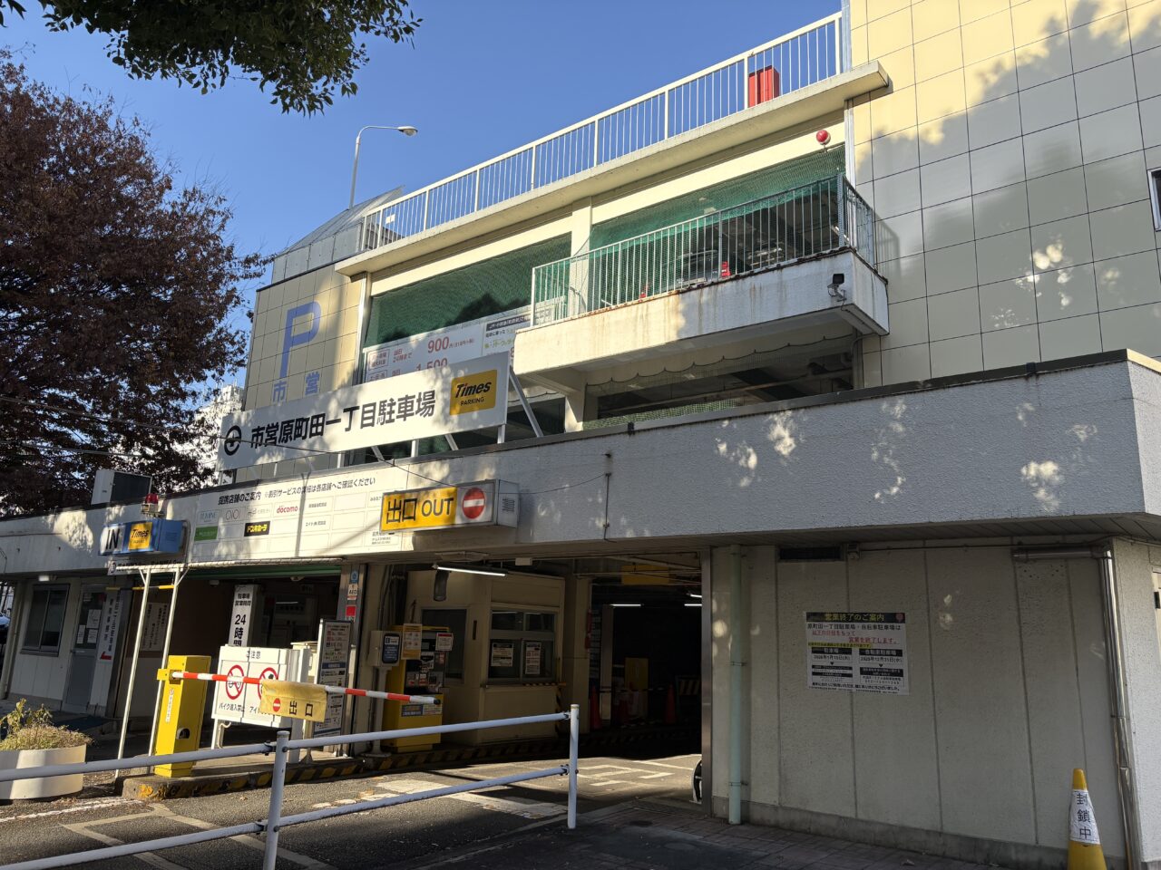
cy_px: 435
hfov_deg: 67.3
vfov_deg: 53.1
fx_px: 872
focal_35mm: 26
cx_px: 580
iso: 50
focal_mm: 5.96
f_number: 1.6
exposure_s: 1/1484
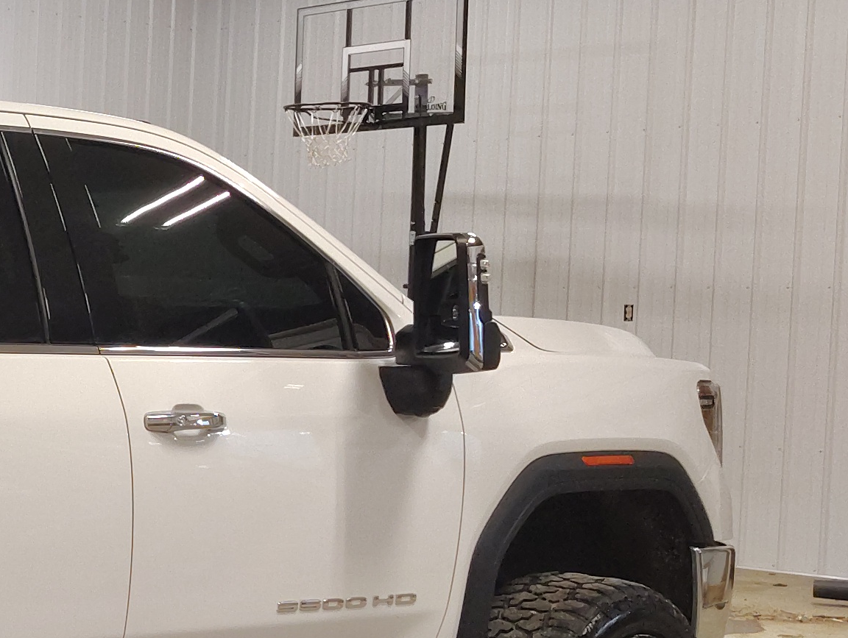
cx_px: -472
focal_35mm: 85
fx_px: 2085
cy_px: 434
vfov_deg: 17.4
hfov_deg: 19.6
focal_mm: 5.56
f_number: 1.8
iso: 713
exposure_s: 1/60
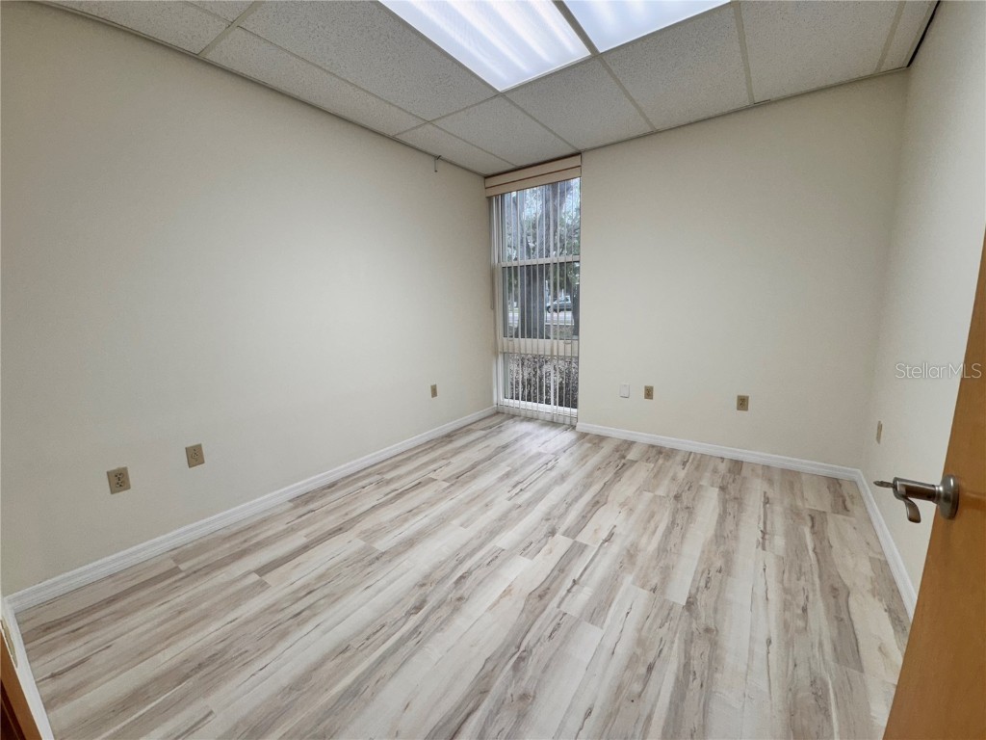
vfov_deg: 85.7
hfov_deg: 102.1
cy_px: 370
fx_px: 399
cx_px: 493
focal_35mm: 14
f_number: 2.2
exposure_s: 1/130
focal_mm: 2.22
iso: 40
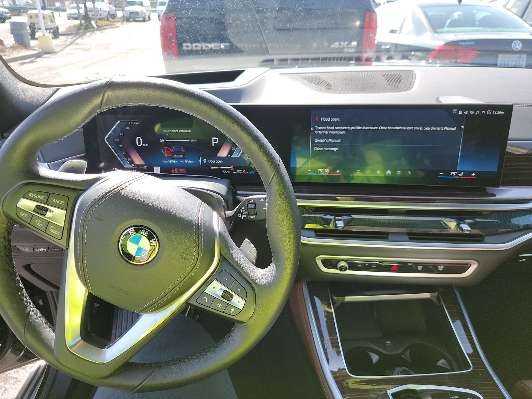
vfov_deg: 56.8
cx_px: 266
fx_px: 369
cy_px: 200
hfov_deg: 71.6
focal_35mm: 24
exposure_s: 1/119
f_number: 1.8
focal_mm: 6.7
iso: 56
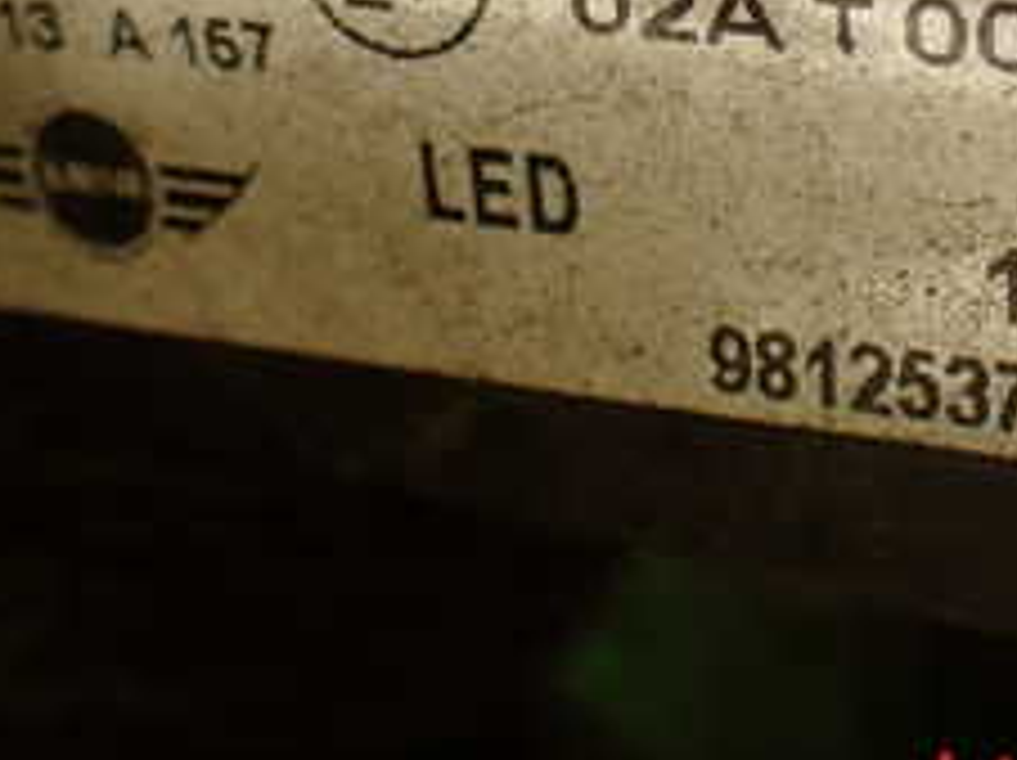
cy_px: -157
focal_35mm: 85
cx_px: 603
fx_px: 2495
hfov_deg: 23.0
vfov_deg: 16.6
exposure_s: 1/80
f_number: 2.4
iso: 100
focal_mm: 5.79
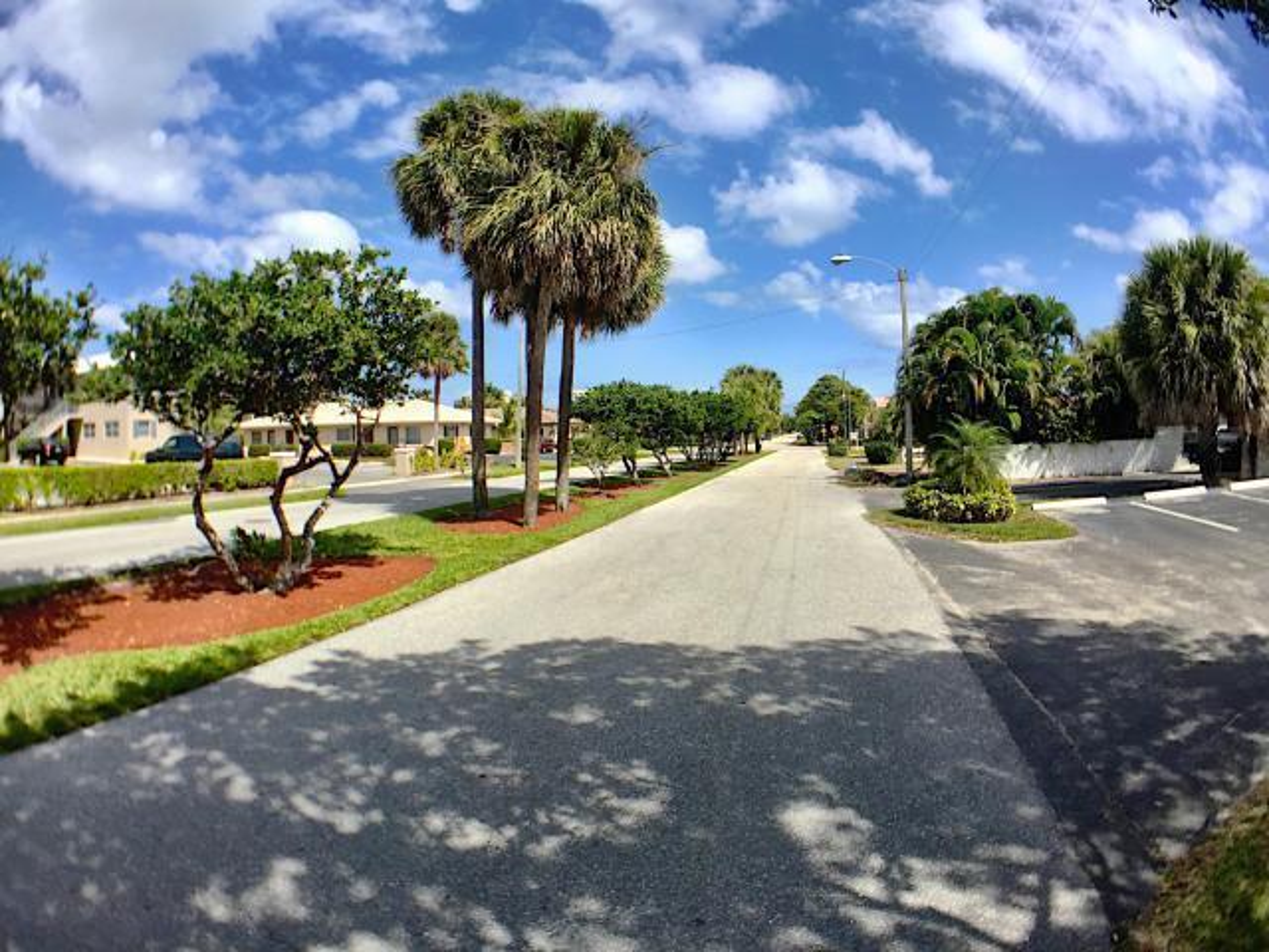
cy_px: 476
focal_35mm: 29
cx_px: 634
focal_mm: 4.15
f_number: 2.2
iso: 32
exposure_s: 1/2083
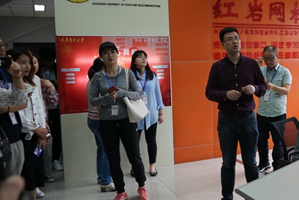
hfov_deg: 42.1
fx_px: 374
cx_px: 229
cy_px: 88
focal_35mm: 45
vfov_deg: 29.9
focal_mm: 24
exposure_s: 1/160
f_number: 4
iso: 1600
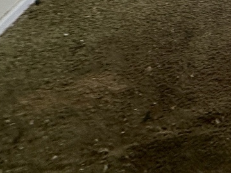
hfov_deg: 26.0
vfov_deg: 18.1
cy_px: -170
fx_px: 374
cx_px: 341
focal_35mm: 56
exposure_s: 1/169
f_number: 2.2
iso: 40
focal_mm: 2.22
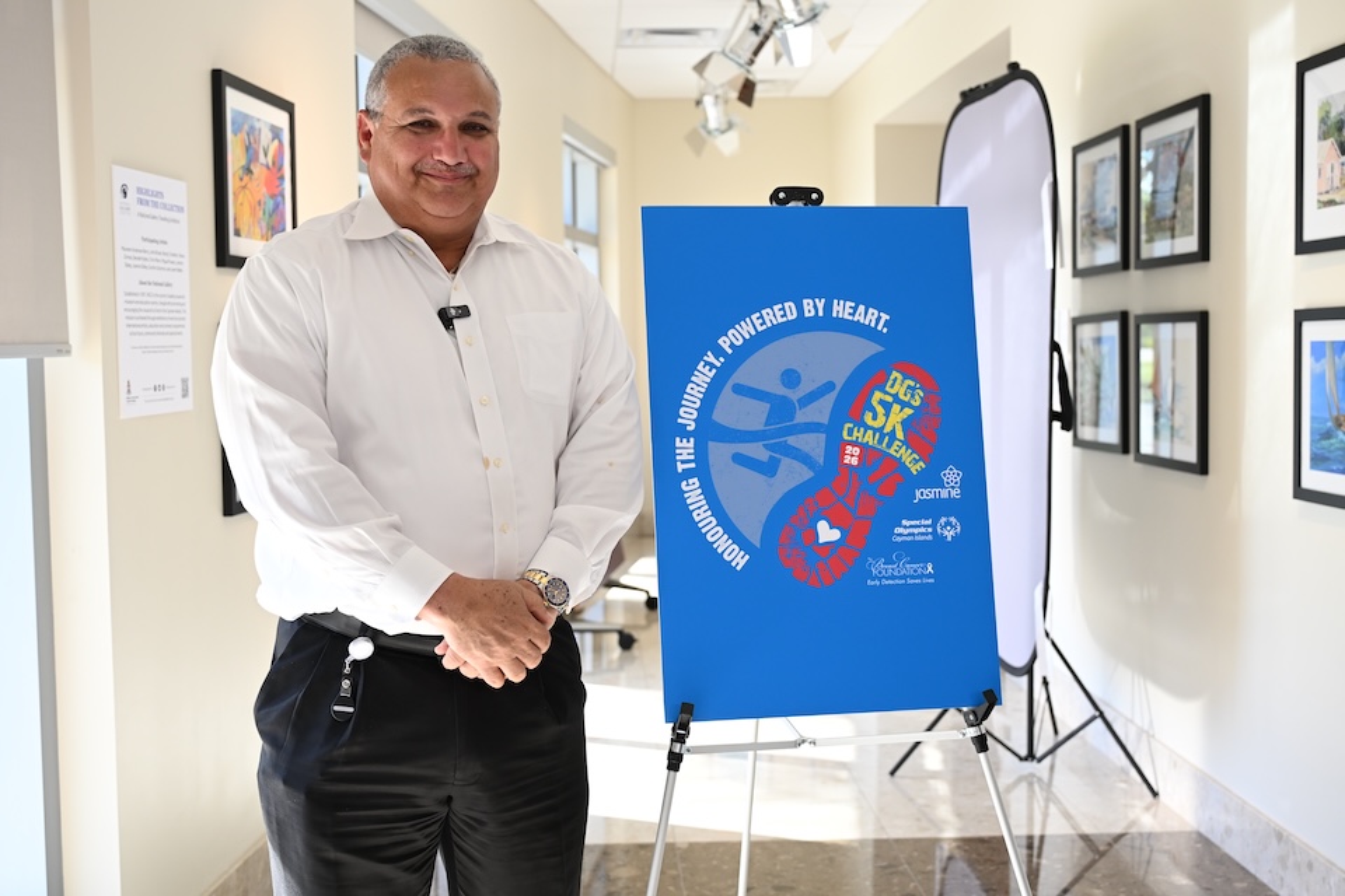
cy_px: 448
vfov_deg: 31.2
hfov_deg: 45.4
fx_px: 1606
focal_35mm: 43
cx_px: 672
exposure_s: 1/200
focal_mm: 43
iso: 800
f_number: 4
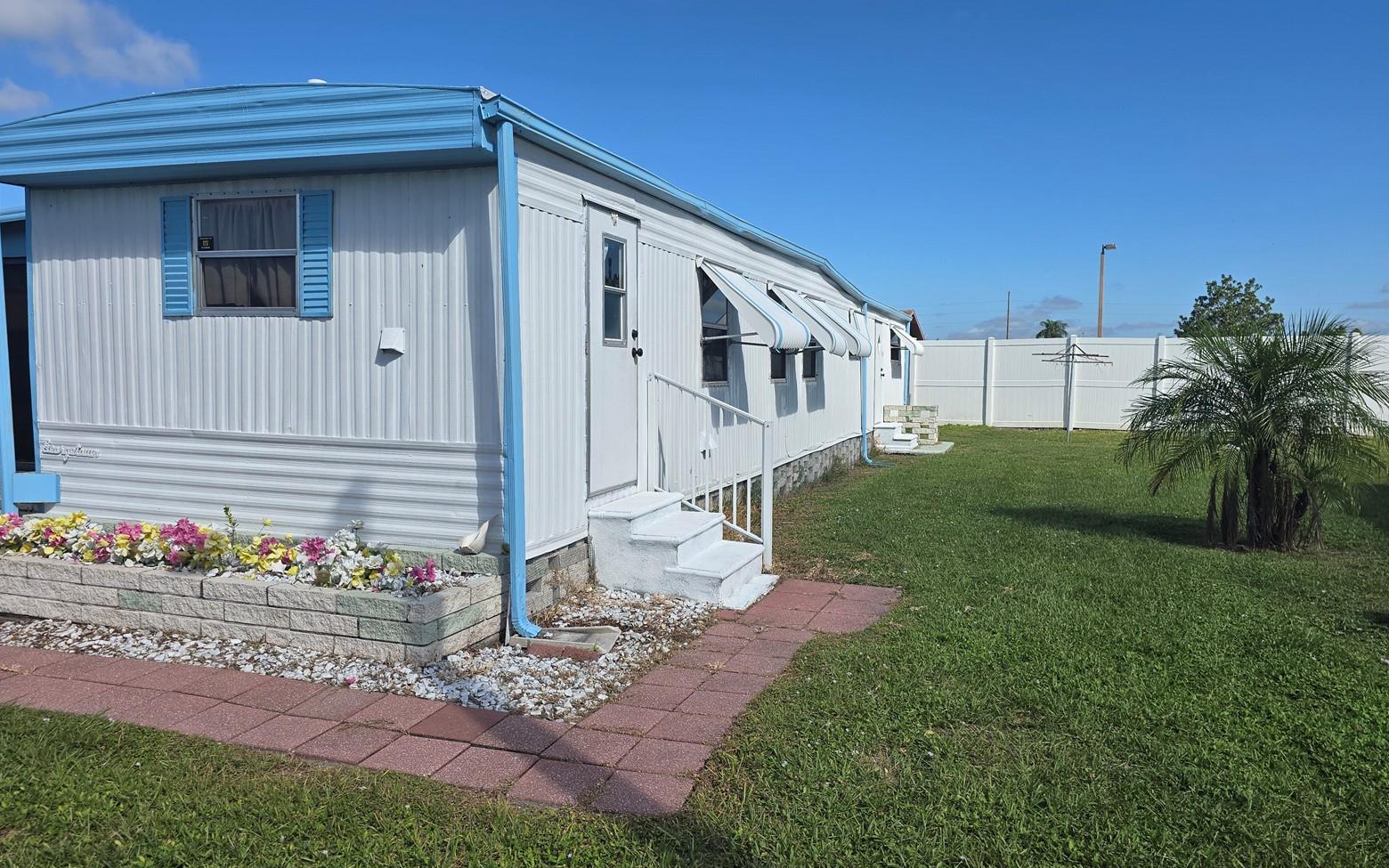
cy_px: 419
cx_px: 690
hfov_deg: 72.5
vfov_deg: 49.3
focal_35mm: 25
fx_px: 946
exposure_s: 1/1076
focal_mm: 6.3
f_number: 1.7
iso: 12
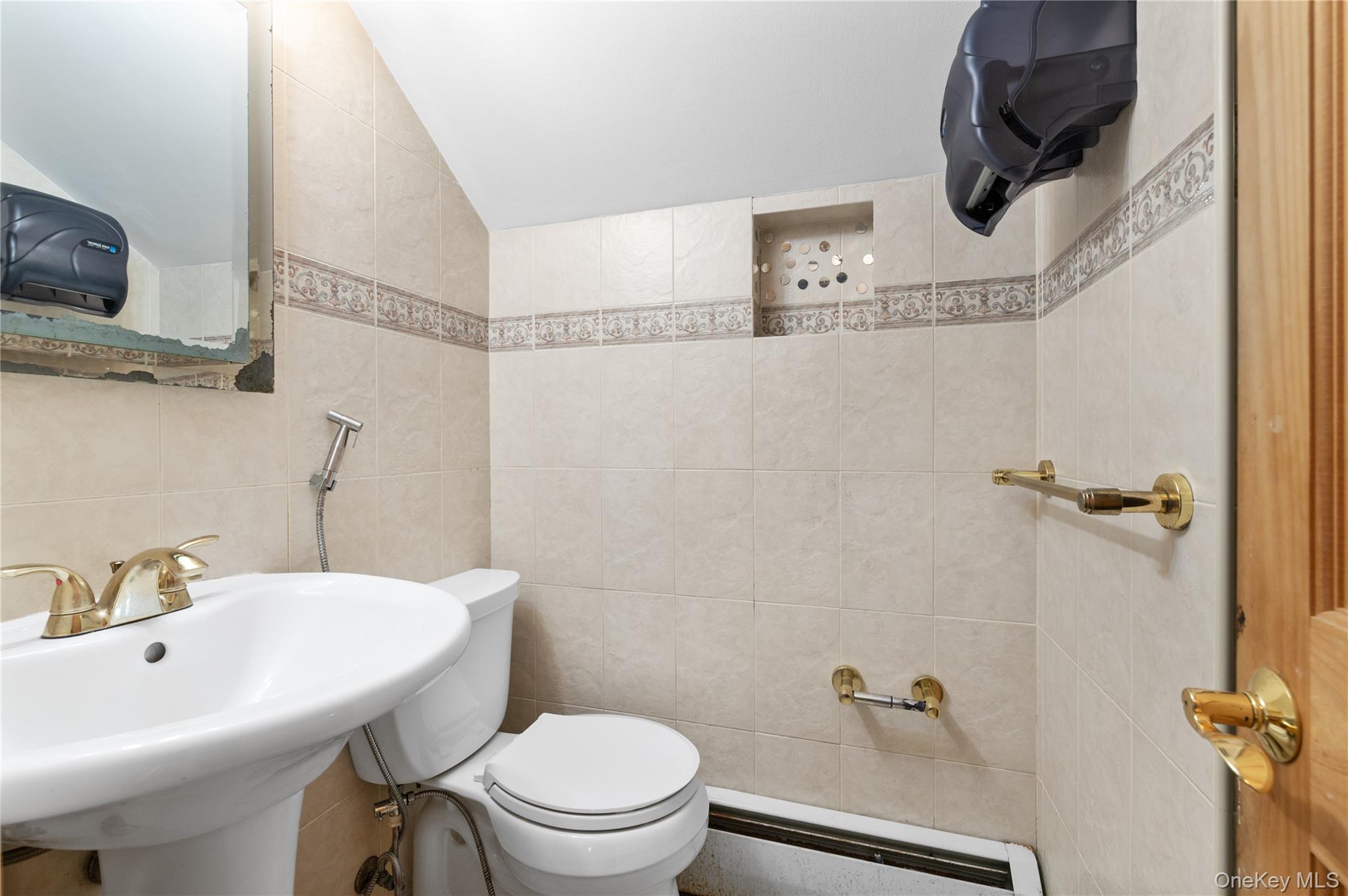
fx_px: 561
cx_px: 674
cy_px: 448
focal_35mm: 15
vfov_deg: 77.2
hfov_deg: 100.4
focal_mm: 15
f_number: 8
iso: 500
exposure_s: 1/20
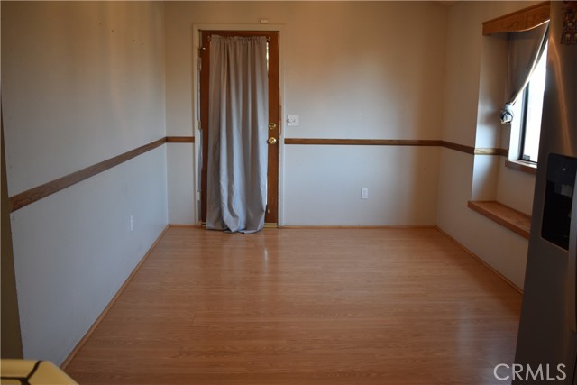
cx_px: 288
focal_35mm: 30
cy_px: 192
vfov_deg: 43.6
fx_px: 481
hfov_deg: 61.9
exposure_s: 1/60
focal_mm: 20
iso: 400
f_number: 4
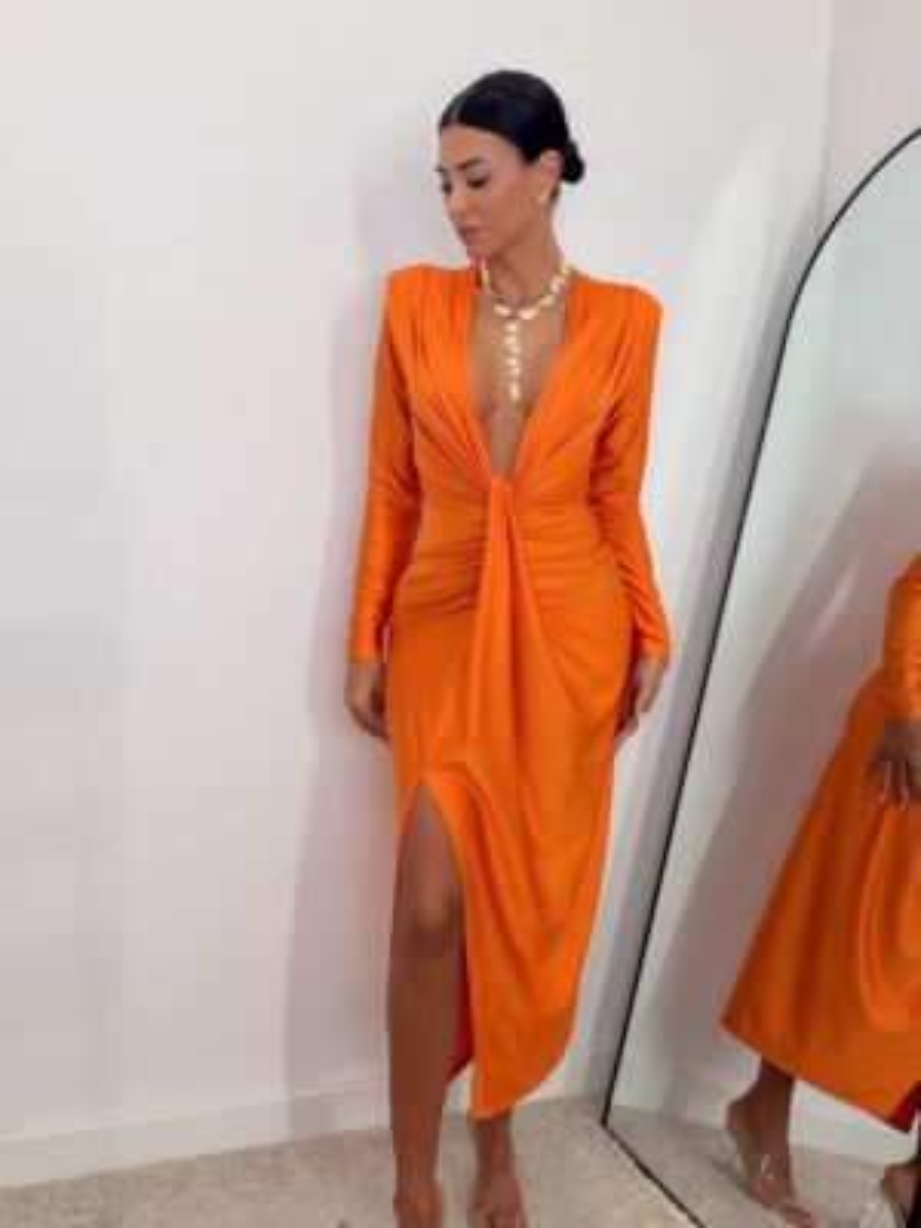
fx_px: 1064
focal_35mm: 30
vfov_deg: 60.0
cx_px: 460
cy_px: 614
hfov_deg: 46.8
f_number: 1.9
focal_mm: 2.71
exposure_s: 1/120
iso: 64
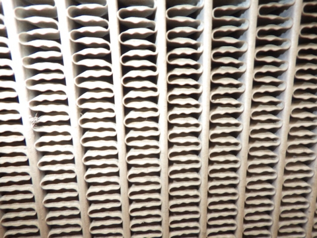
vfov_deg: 49.7
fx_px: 256
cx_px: 158
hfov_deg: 63.4
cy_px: 119
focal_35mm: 28
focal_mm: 5
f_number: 3.5
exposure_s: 1/45
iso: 125
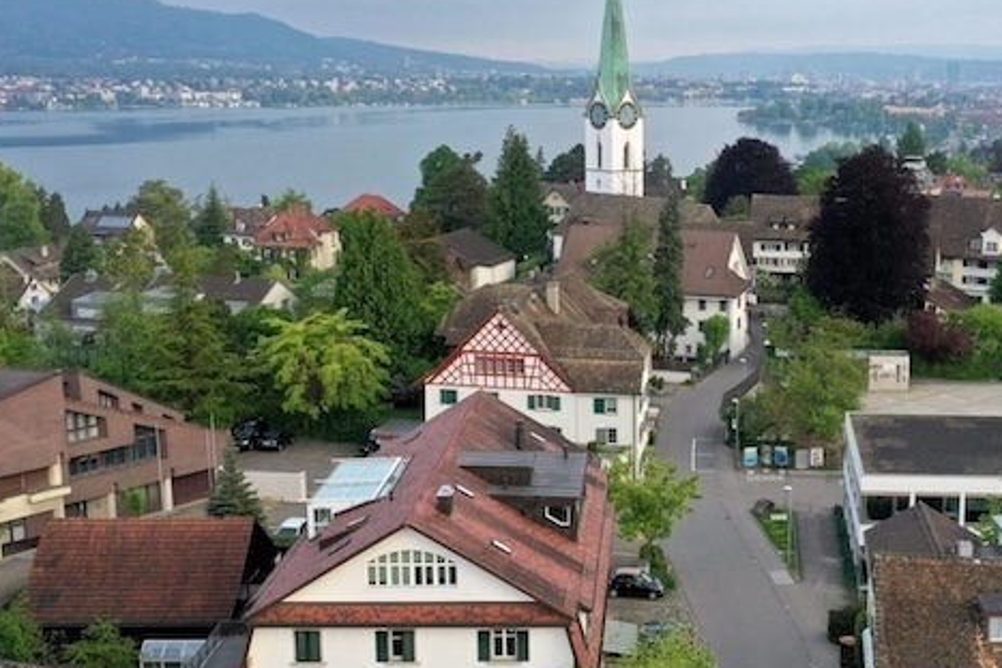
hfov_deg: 40.4
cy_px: 336
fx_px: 1335
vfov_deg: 28.1
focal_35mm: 48
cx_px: 706
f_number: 4.5
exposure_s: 1/120
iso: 100
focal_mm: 10.26
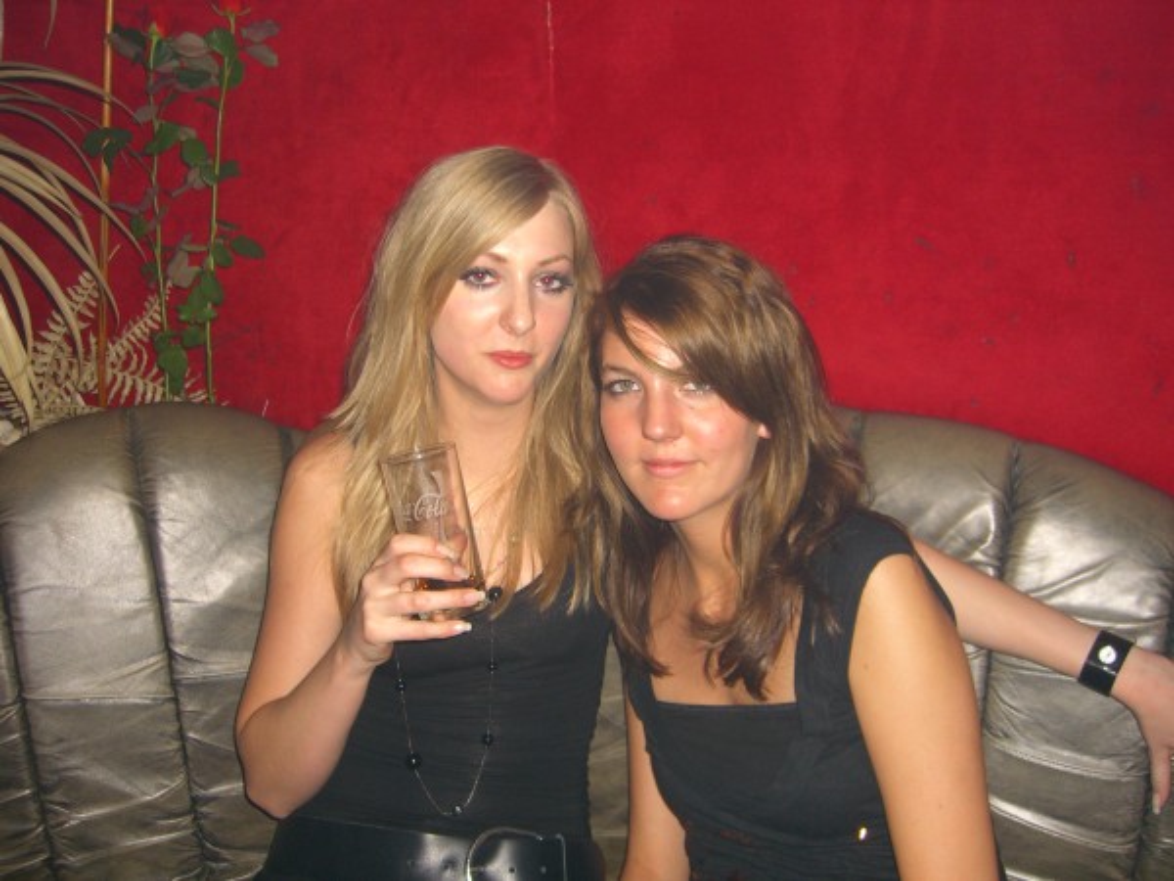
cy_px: 440
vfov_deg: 37.7
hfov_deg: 49.0
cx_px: 587
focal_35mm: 38
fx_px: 1289
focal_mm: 7.9
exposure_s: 1/60
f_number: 2.8
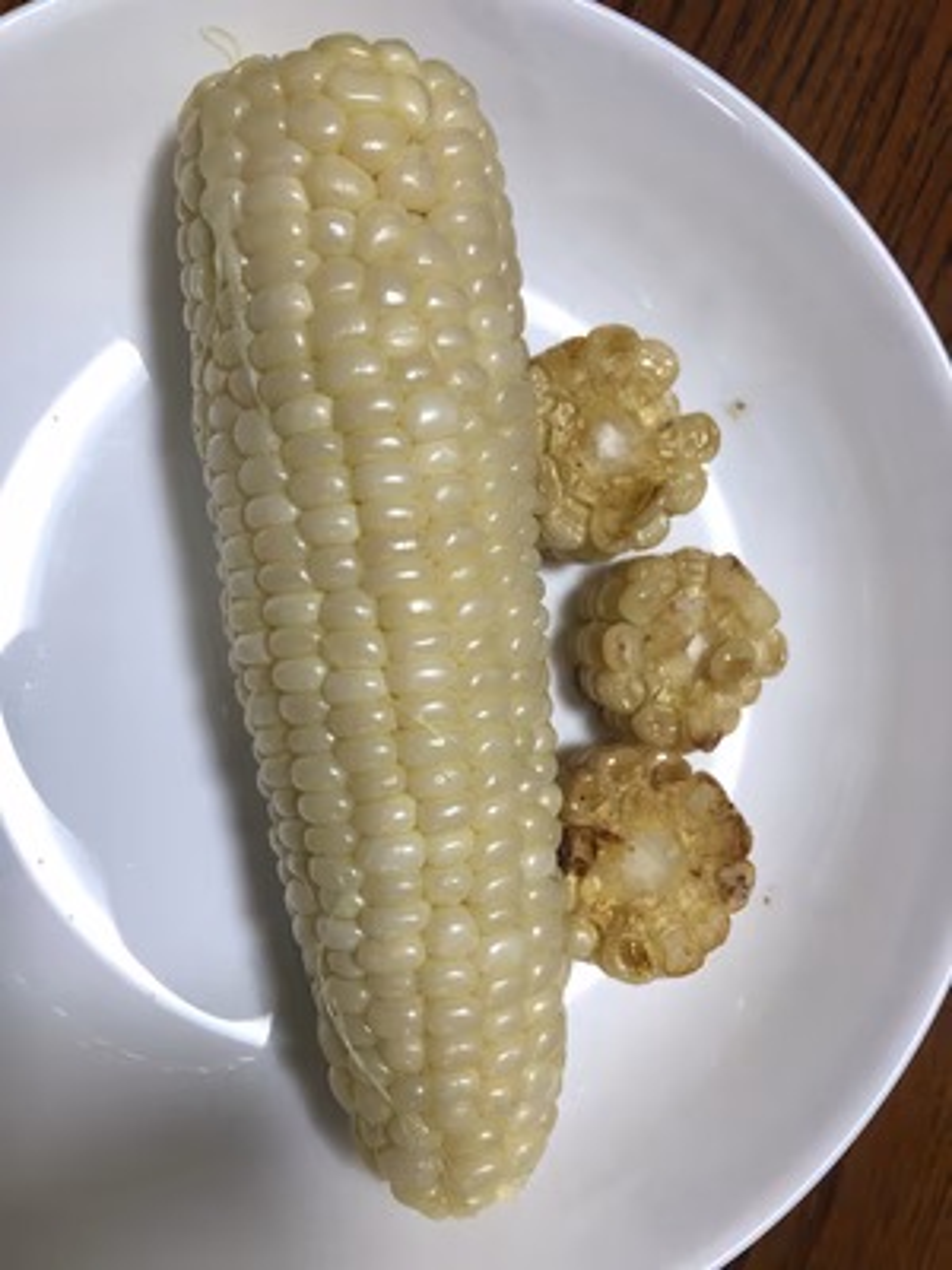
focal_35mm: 28
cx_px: 476
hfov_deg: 49.7
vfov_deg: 63.4
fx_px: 1027
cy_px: 635
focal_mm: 3.99
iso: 40
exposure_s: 1/33
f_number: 1.8
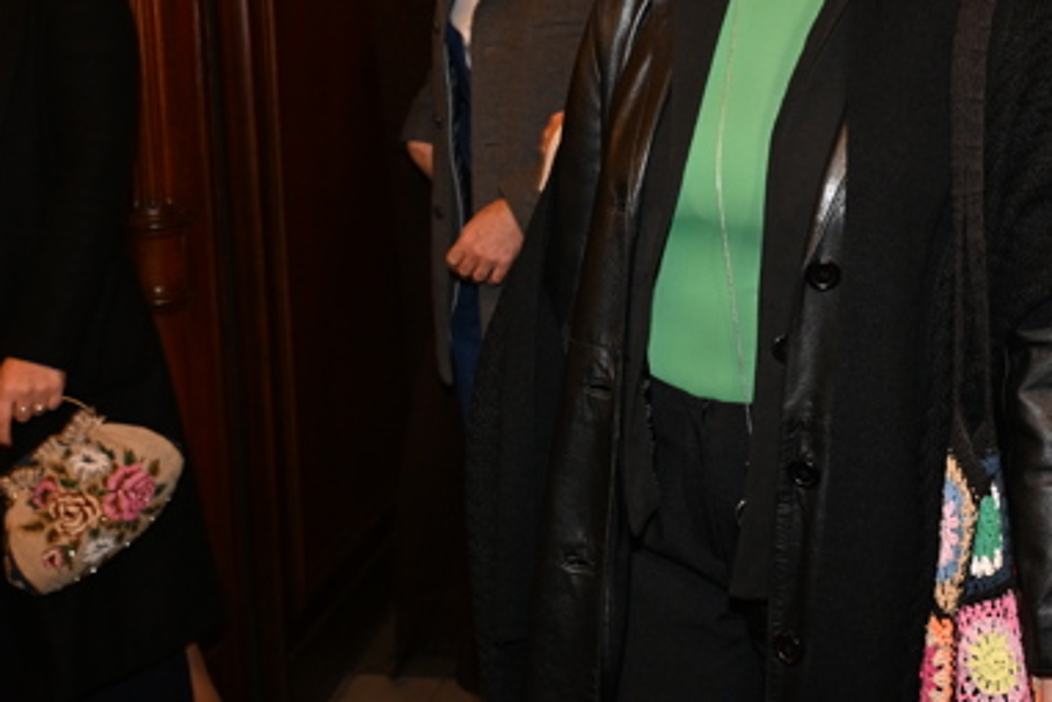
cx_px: 691
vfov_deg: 24.1
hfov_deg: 35.3
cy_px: 217
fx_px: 1637
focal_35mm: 56
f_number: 4.5
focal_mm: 31
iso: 3200
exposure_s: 1/125
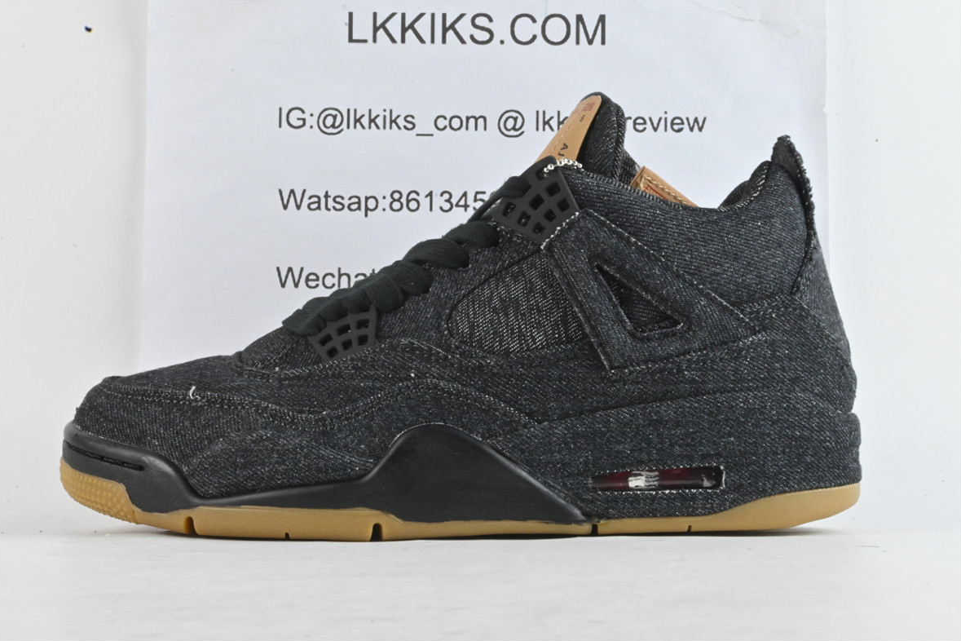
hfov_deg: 35.3
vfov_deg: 24.0
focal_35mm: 57
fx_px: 1508
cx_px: 477
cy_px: 320
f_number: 36
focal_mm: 37
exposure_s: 1/10
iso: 1600
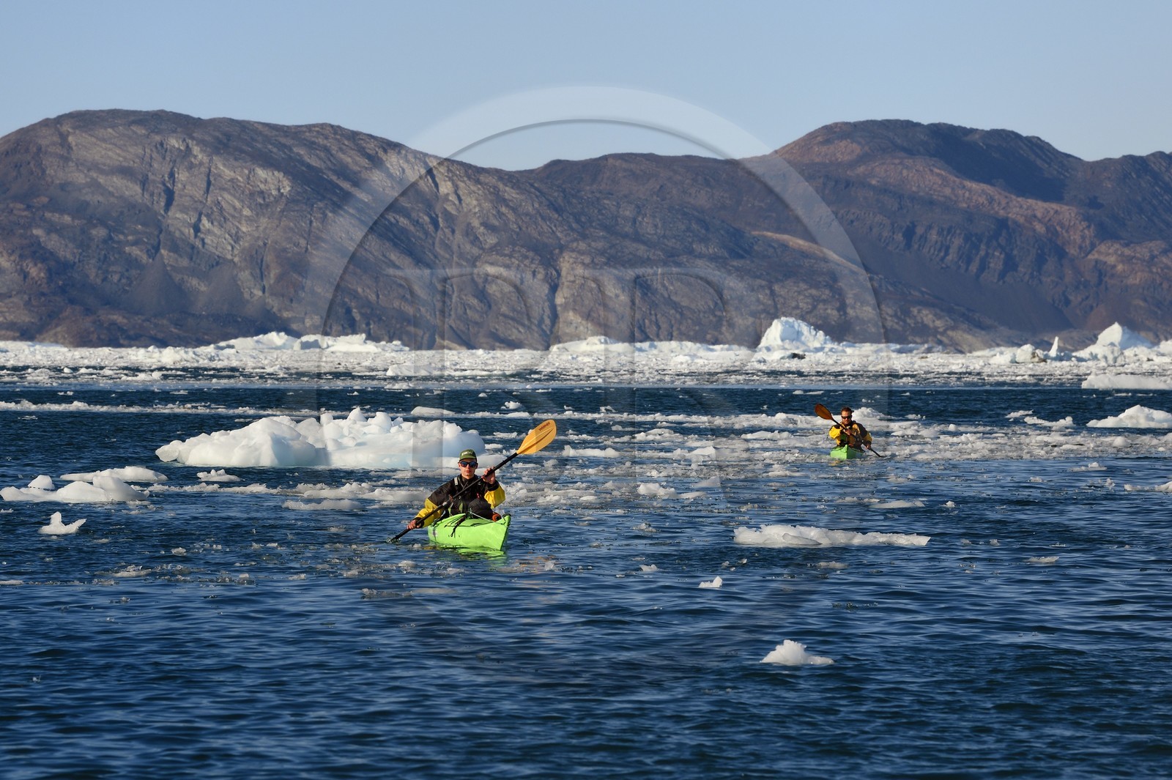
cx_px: 586
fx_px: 6507
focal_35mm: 200
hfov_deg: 10.3
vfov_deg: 6.9
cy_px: 390
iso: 400
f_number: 11
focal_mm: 200
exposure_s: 1/1000
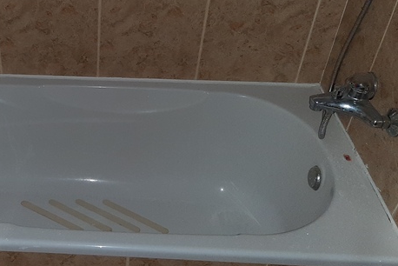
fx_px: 542
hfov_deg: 38.8
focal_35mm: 49
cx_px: 79
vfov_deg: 27.5
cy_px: 105
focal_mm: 3.93
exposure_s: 1/17
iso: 1000
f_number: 1.7
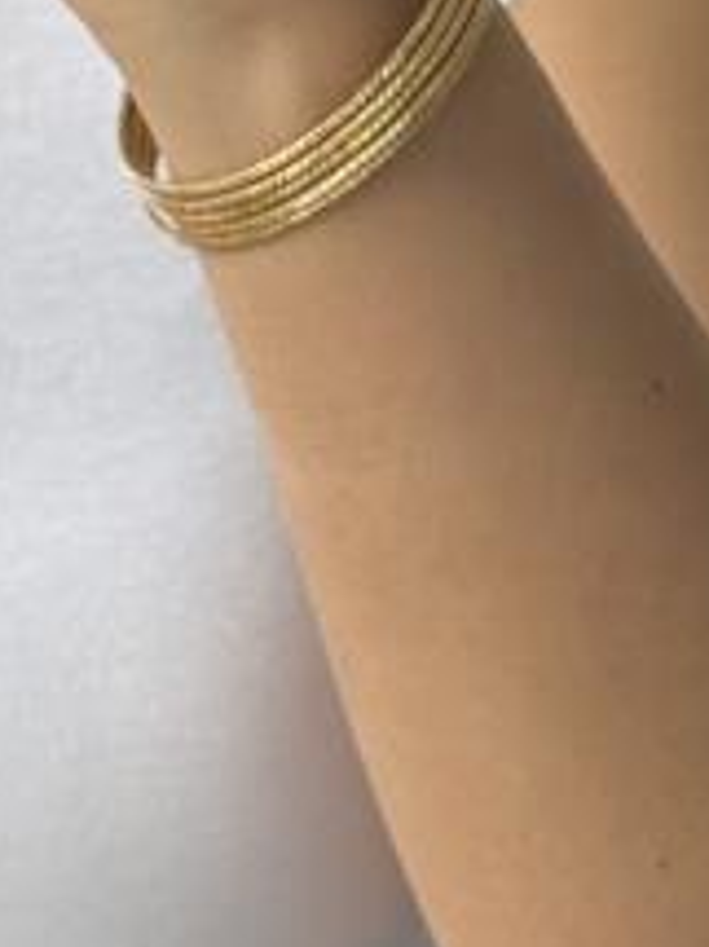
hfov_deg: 5.0
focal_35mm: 298
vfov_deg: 6.7
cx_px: -150
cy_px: 456
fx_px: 8146
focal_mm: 6.86
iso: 64
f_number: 1.78
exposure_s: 1/312
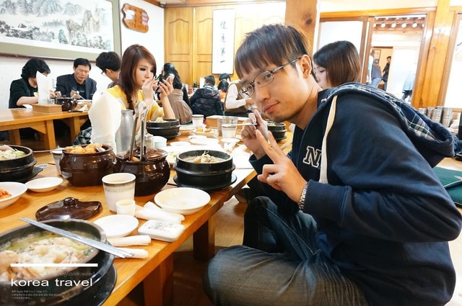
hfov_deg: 73.8
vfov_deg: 53.0
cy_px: 153
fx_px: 308
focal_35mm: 24
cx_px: 231
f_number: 5
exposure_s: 1/20
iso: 3200
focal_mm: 16
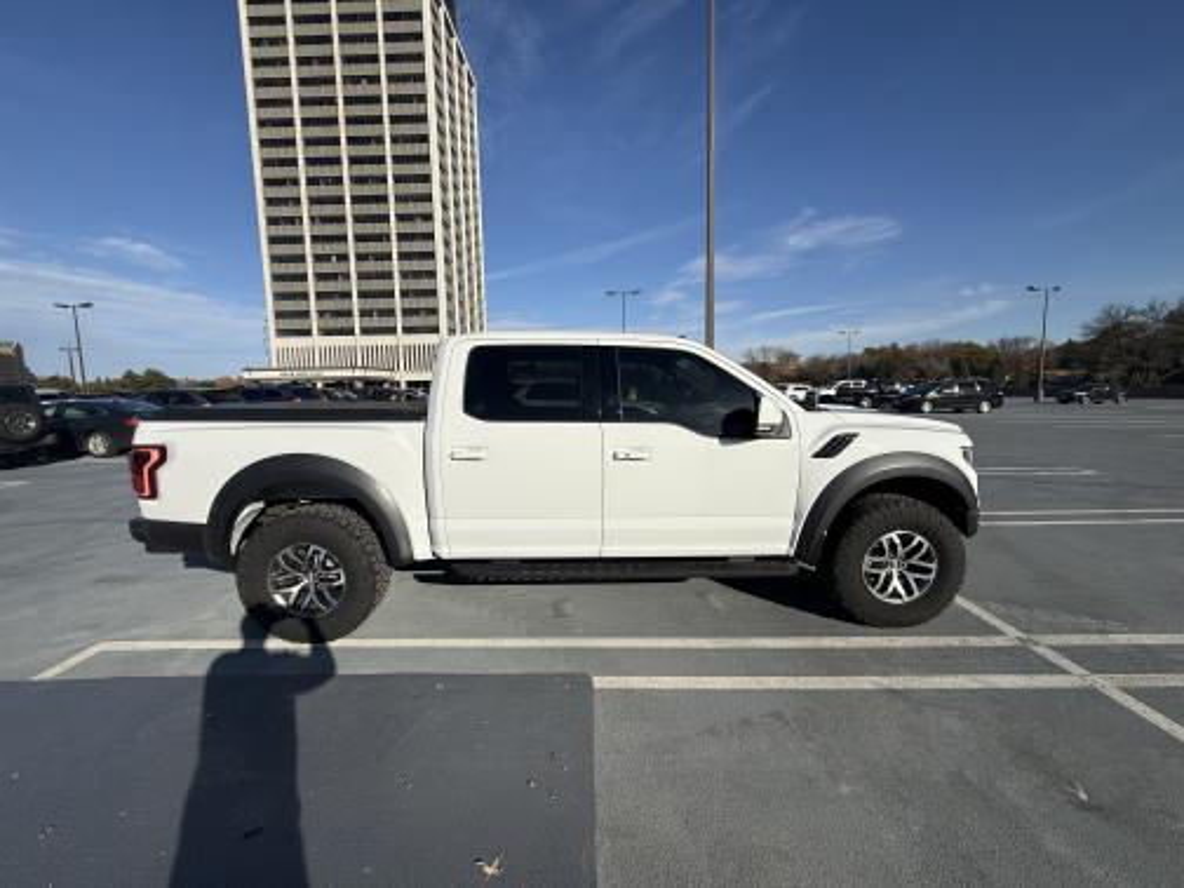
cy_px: 444
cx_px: 592
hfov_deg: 102.1
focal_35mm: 14
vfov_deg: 85.7
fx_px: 479
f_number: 2.2
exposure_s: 1/5155
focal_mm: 2.22
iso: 50
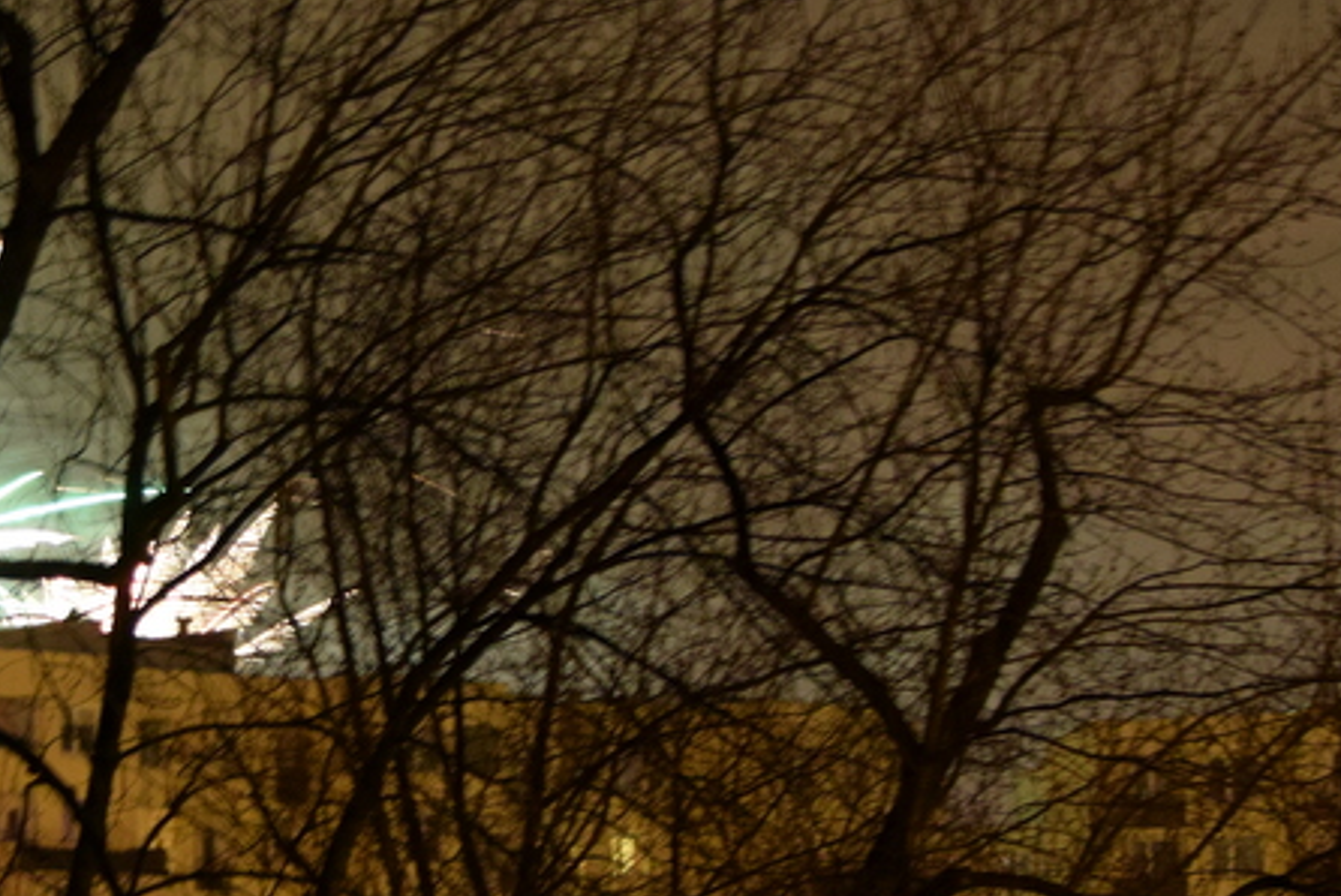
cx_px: 250
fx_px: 5513
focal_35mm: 148
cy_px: 201
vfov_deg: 9.3
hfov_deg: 13.8
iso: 1600
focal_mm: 55
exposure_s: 1/1.6
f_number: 4.5
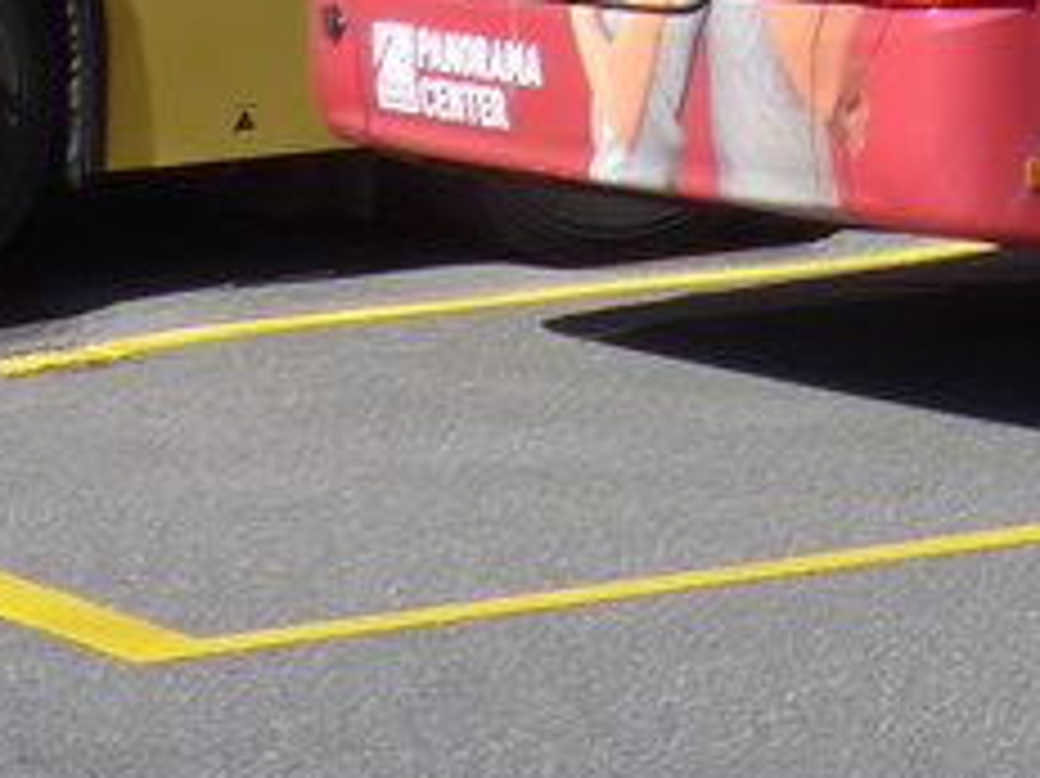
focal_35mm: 203
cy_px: -1088
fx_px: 6096
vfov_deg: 6.9
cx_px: 2382
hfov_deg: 8.9
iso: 80
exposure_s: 1/1600
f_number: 2.8
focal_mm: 8
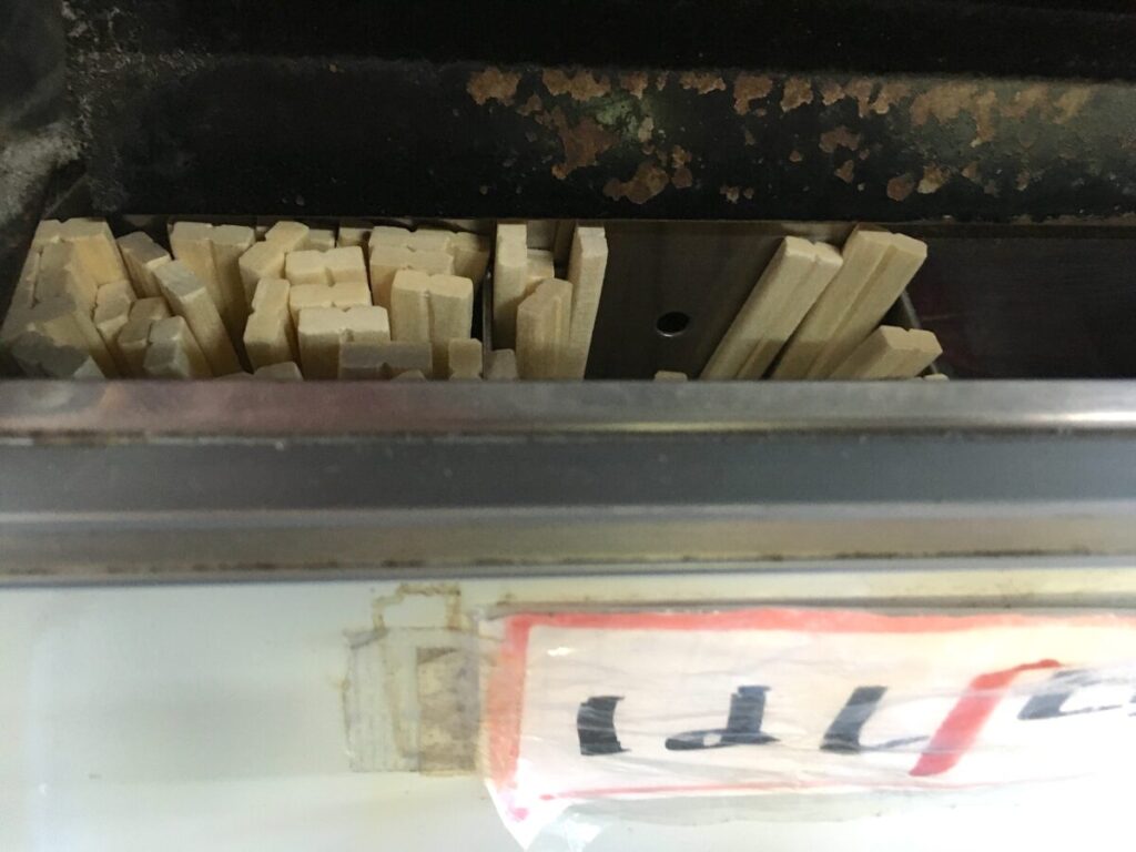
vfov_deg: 48.2
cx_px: 568
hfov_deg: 61.7
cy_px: 426
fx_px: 952
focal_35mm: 29
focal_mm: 4.15
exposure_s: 1/15
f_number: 2.2
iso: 200
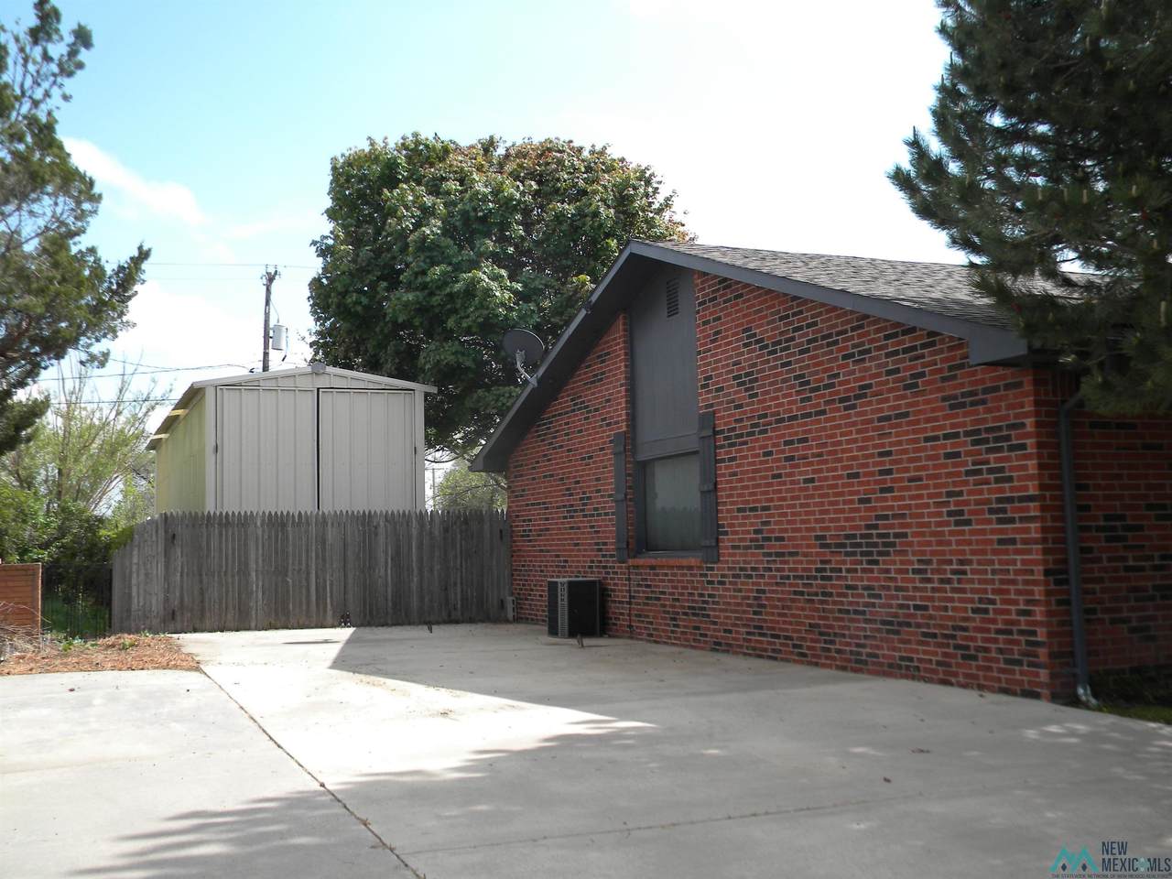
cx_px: 586
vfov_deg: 39.7
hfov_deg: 51.4
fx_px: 1219
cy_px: 440
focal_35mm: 36
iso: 84
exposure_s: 1/530
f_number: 3.7
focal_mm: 6.4
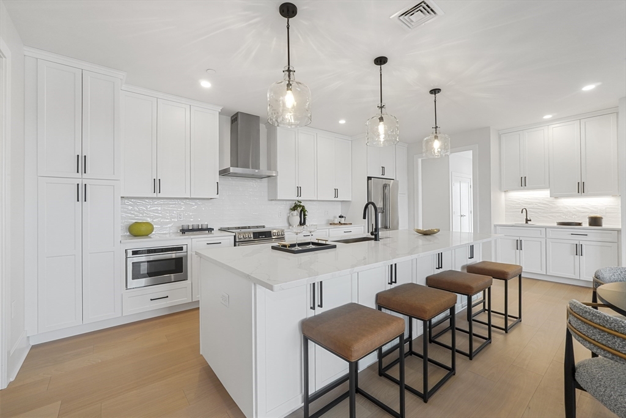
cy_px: 209
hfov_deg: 100.4
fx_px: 261
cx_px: 313
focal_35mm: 15
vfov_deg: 77.3
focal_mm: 10
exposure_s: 1/13
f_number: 8
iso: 400
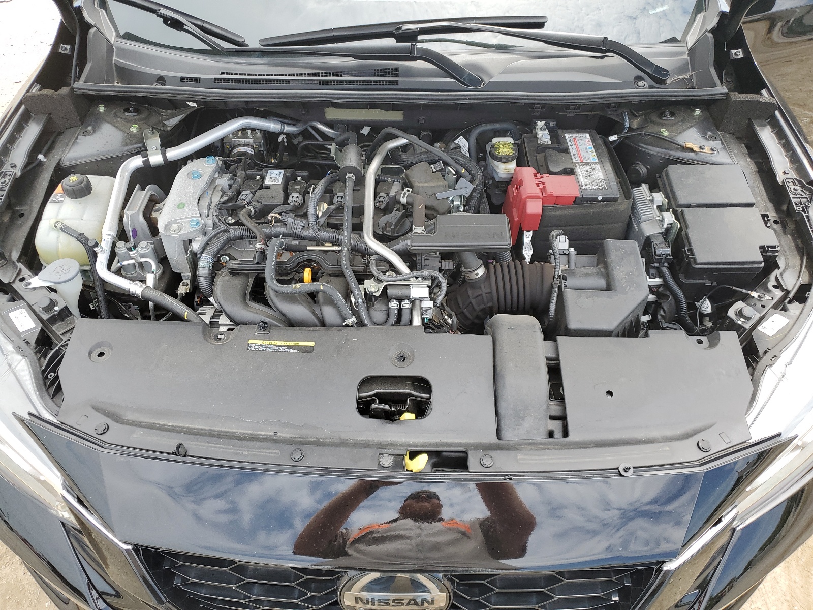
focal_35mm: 26
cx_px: 406
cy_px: 305
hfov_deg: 67.3
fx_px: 611
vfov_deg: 53.1
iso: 50
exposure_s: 1/714
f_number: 1.5
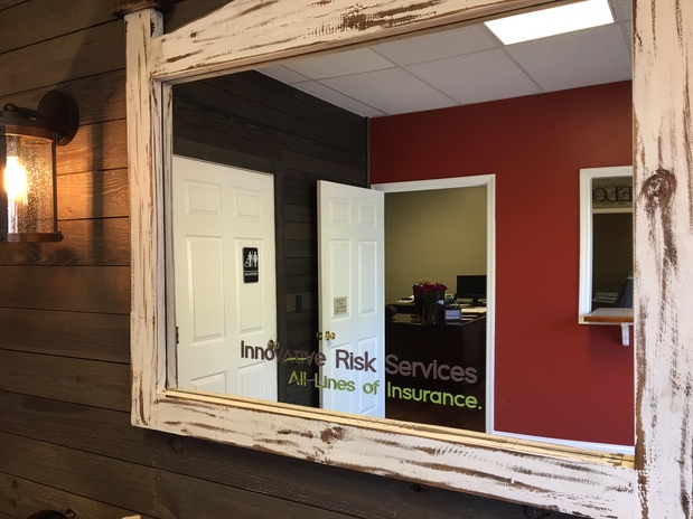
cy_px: 260
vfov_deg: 48.2
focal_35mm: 29
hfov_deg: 61.7
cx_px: 346
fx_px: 580
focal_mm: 4.15
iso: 32
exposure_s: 1/15
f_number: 2.2
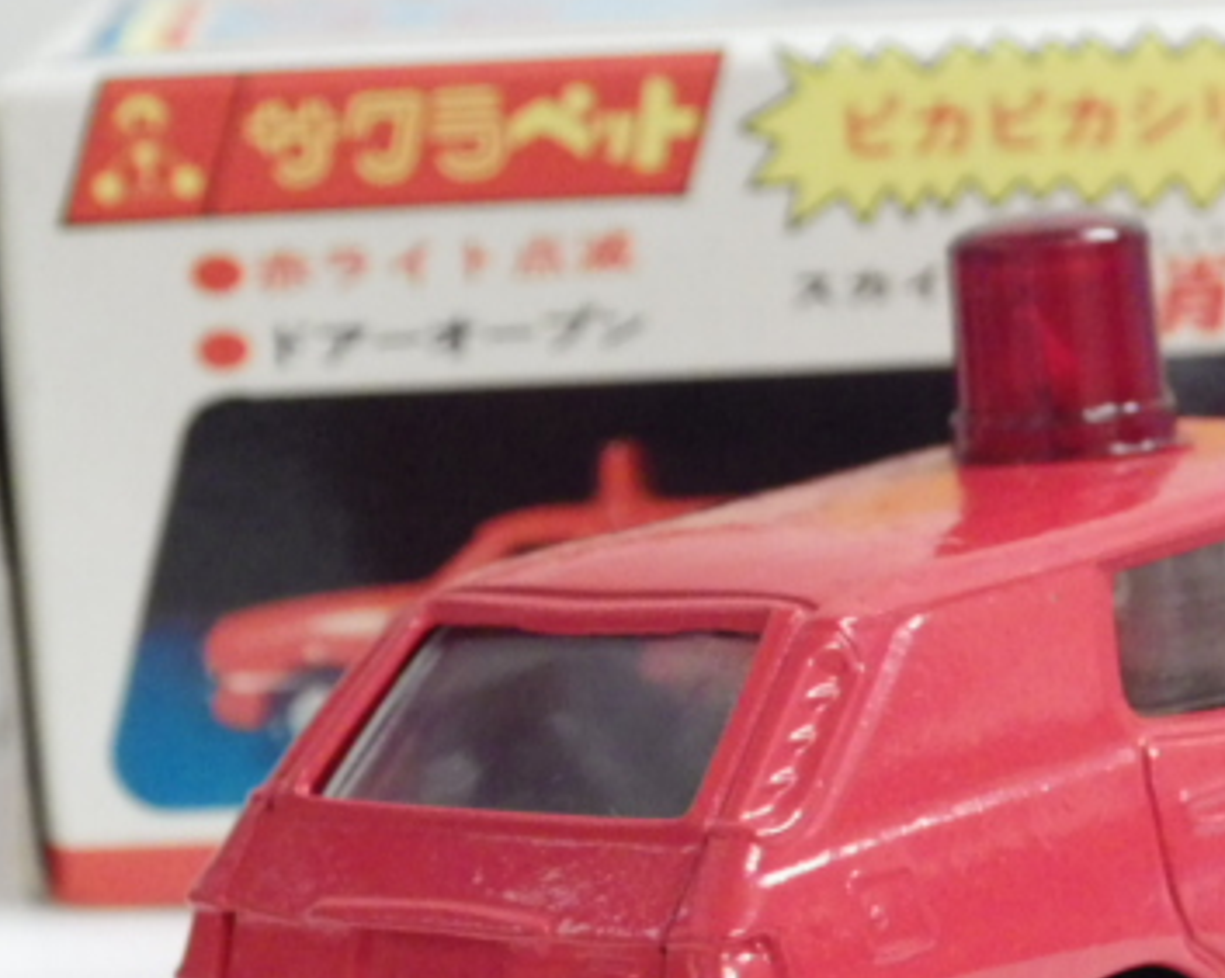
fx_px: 5580
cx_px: 1017
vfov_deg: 10.0
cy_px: 635
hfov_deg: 12.5
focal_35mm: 154
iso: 800
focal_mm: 15.6
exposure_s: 1/30
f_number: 4.4
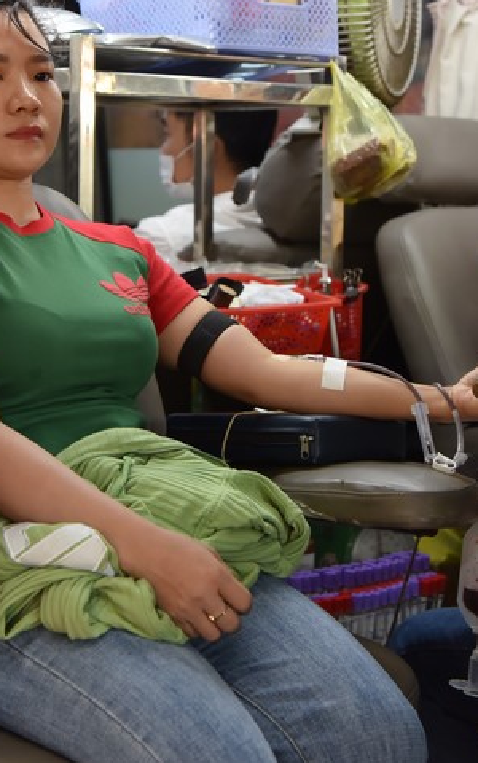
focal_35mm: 76
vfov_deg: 27.0
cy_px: 256
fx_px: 1582
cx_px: 221
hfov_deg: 17.2
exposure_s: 1/100
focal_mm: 55
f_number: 5
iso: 640
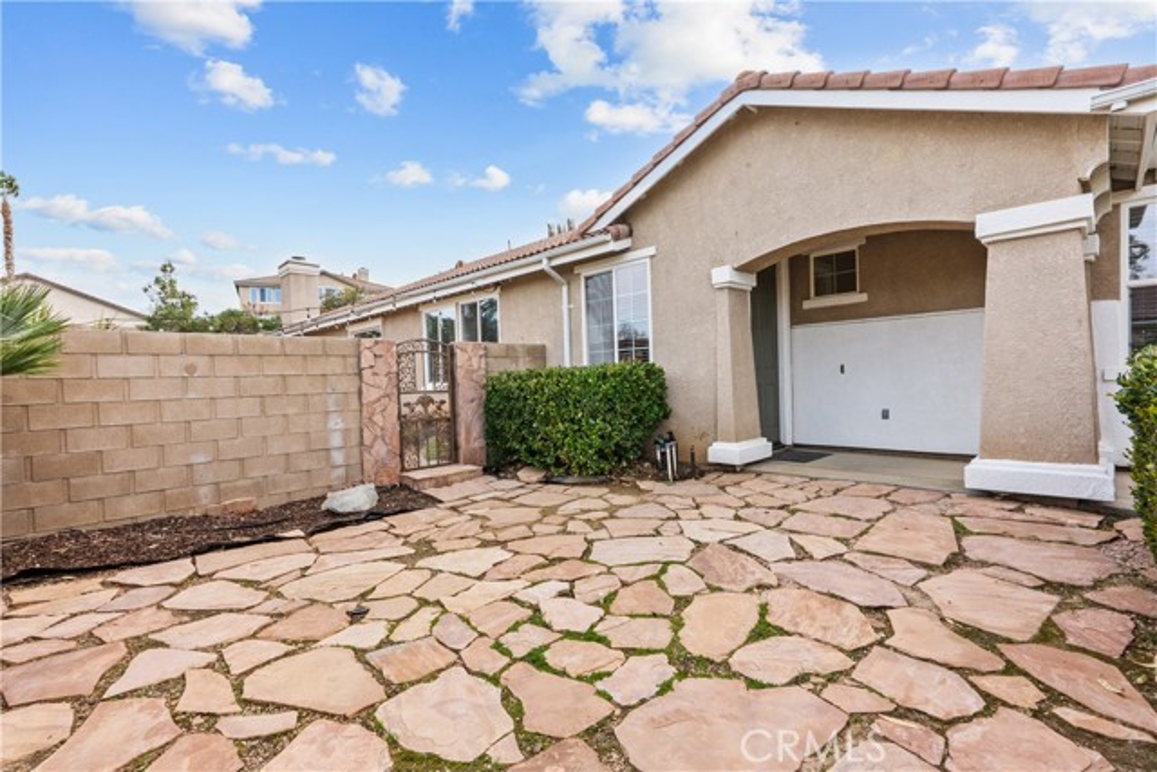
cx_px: 578
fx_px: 514
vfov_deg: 73.8
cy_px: 386
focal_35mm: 16
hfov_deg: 96.7
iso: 2000
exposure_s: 1/25
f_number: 22
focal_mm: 16
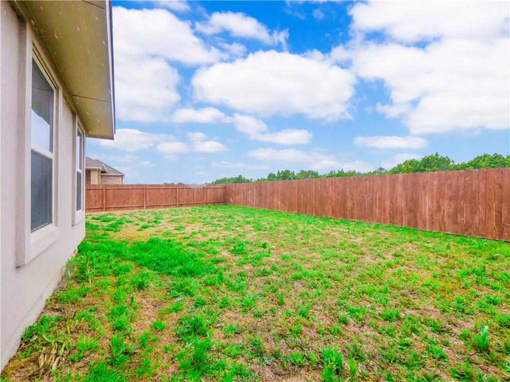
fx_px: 206
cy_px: 191
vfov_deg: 85.7
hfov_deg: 102.1
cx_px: 255
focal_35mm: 14
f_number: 4.5
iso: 500
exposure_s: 1/640
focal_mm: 7
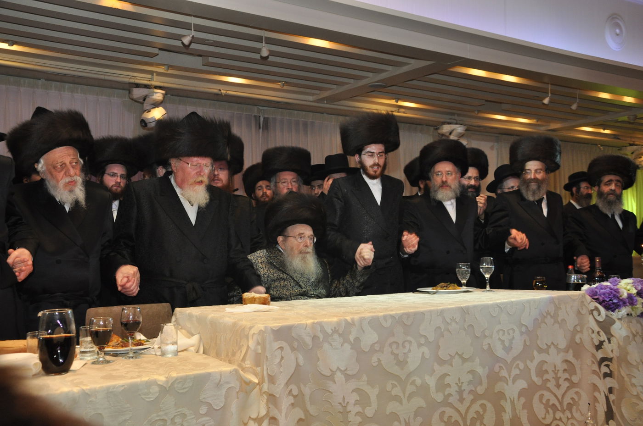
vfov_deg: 34.1
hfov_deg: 49.6
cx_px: 322
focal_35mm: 39
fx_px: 696
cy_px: 213
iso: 800
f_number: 5.6
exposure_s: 1/60
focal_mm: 26
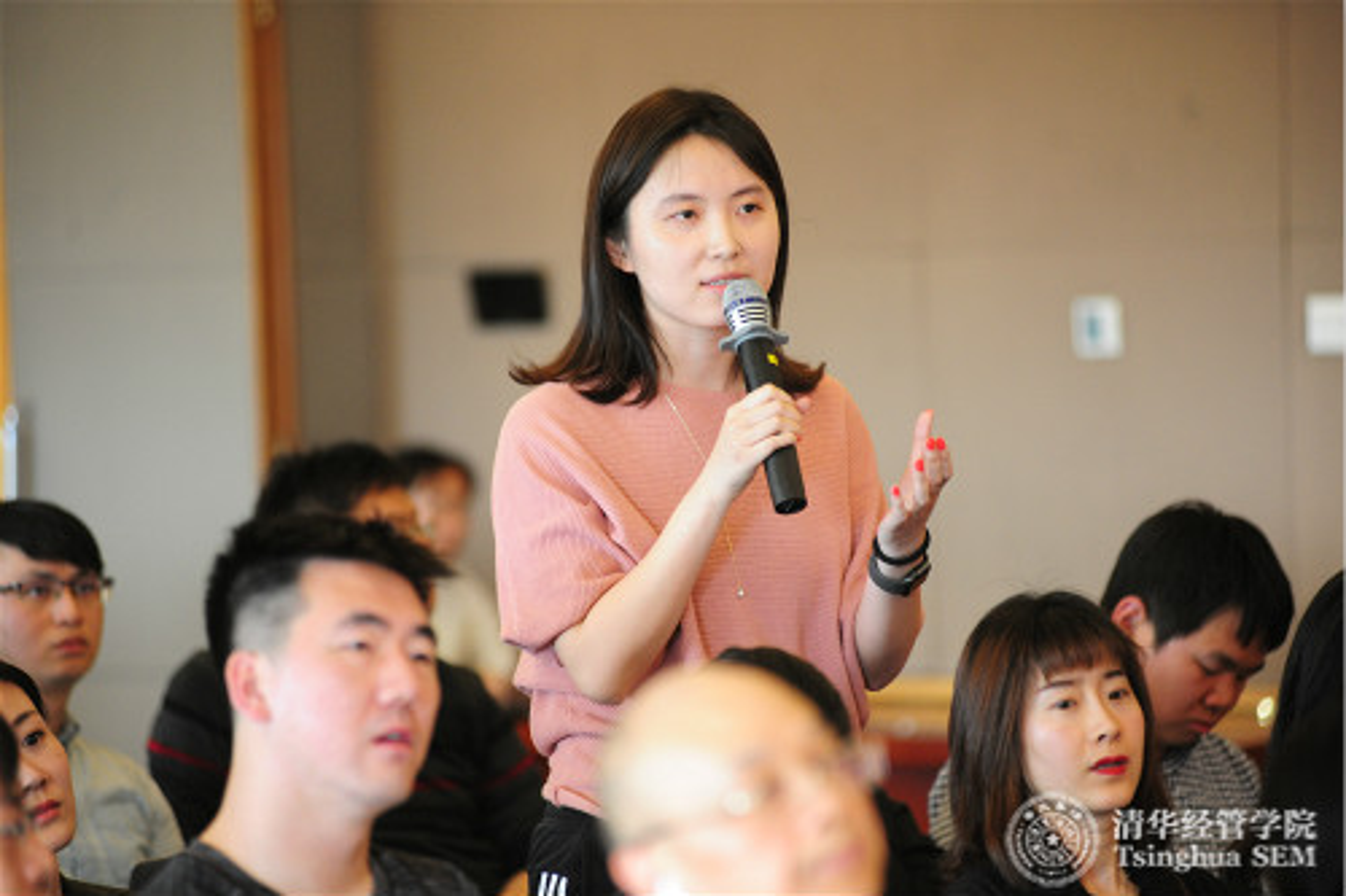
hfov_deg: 12.1
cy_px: 448
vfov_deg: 8.1
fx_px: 6354
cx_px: 673
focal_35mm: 170
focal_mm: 170
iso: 1600
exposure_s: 1/160
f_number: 4
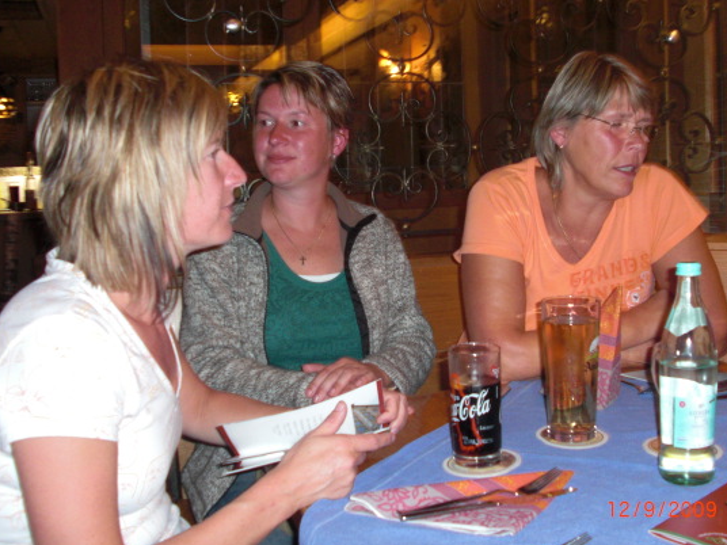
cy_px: 249
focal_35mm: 43
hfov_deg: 43.7
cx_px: 422
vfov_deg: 33.6
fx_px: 903
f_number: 2.8
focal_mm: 6.3
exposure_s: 1/60
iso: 200
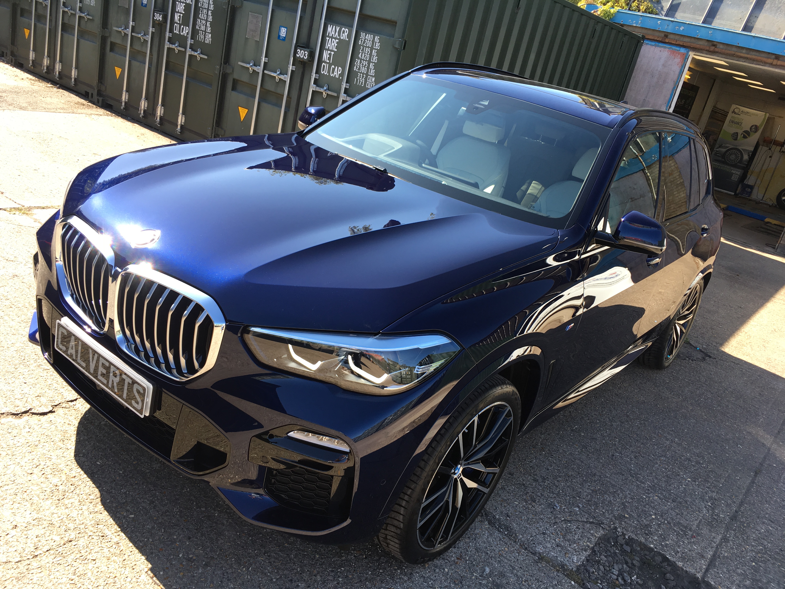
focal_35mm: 29
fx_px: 658
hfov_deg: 61.7
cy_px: 294
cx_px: 392
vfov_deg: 48.2
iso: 25
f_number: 2.2
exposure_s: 1/268
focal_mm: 4.15
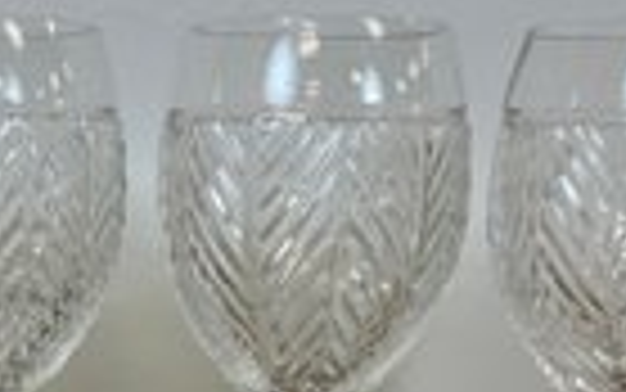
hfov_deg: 29.5
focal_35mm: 68
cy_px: 394
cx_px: 119
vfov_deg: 18.6
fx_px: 1161
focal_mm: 5.7
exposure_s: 1/120
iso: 32
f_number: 1.5
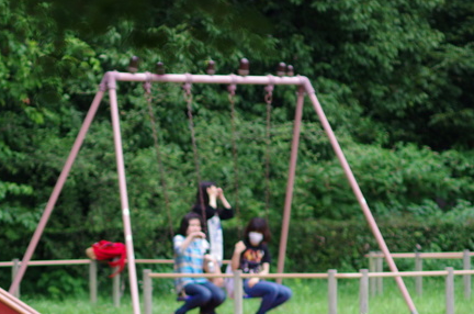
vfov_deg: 5.5
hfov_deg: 8.3
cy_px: 298
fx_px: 3271
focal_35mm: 249
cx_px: 142
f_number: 2.4
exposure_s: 1/640
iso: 100
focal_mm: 70
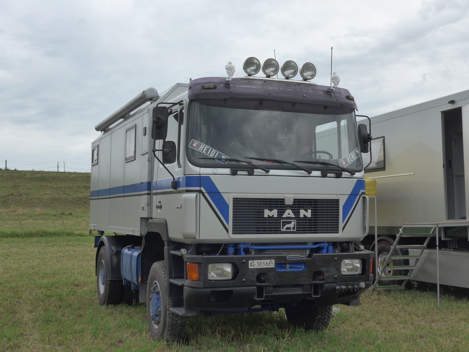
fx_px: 664
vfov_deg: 29.7
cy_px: 176
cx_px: 234
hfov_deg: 38.9
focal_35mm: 49
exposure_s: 1/500
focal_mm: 10.1
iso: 160
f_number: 3.2
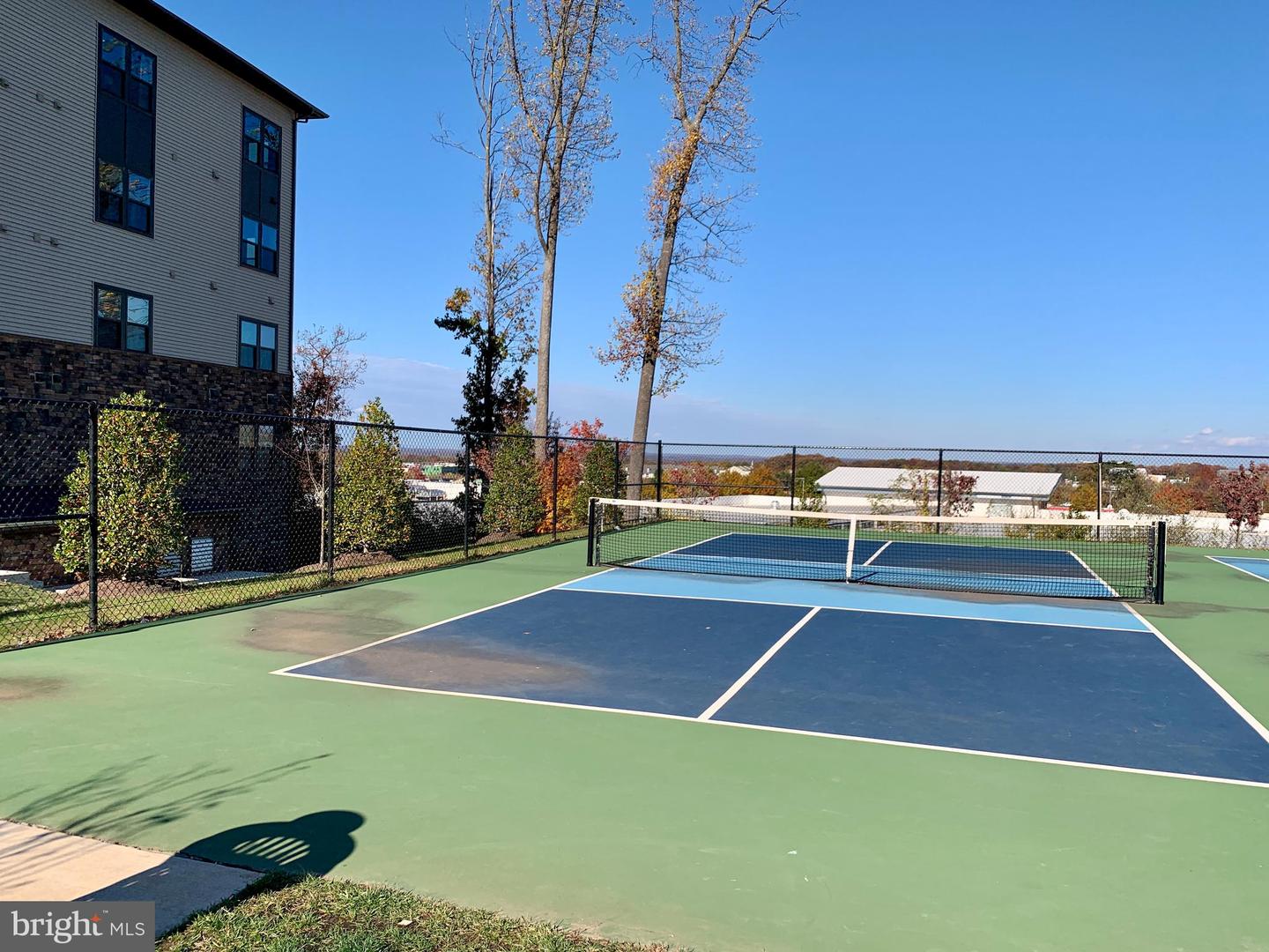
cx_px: 634
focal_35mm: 26
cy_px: 476
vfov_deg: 53.1
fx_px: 953
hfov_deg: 67.3
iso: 25
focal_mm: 4.25
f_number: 1.8
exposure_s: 1/2681
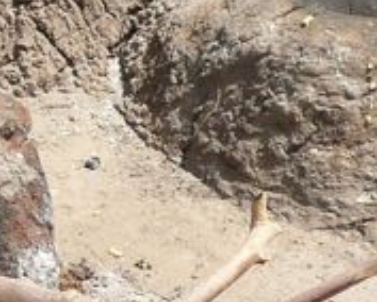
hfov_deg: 11.7
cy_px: 130
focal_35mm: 154
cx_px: -260
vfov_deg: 10.0
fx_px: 1720
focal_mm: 5.8
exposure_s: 1/400
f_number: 3.7
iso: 100
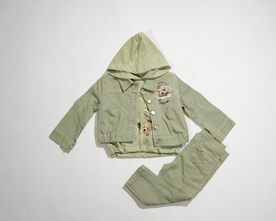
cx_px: 145
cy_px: 114
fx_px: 335
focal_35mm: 41
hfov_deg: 44.8
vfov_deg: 36.5
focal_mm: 35
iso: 200
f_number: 13
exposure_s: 1/80
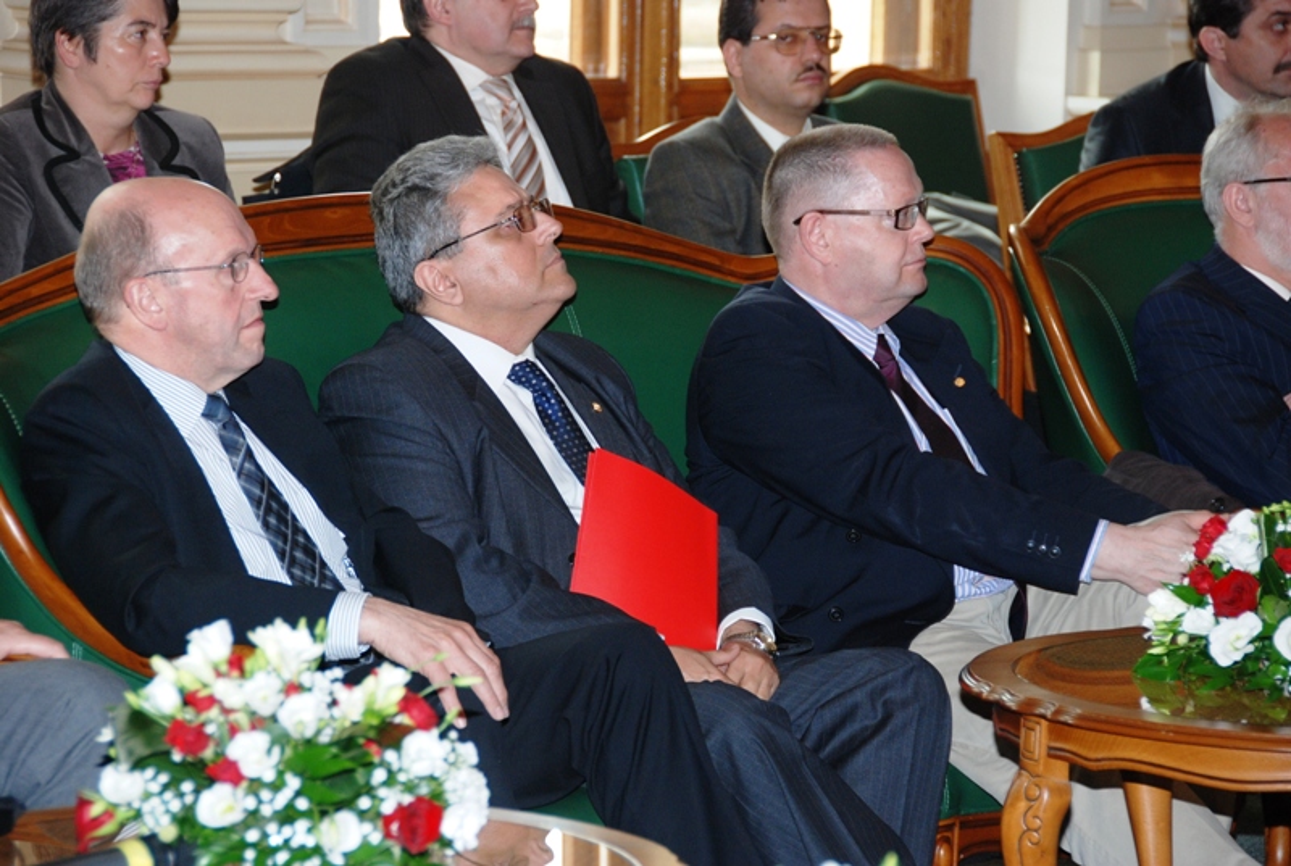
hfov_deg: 13.0
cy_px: 433
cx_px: 646
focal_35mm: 158
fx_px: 5660
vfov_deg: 8.8
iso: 400
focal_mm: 105
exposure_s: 1/60
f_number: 5.6
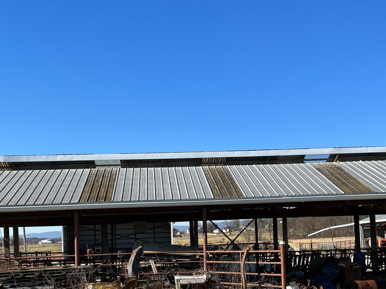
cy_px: 225
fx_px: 524
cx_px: 194
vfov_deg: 30.2
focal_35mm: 47
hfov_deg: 40.4
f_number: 1.5
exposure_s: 1/3356
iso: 50
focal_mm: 5.7
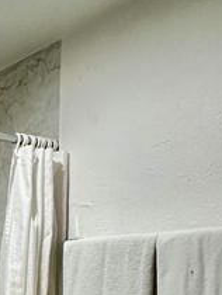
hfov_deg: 20.7
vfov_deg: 29.4
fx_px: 512
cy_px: 313
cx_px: -116
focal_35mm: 60
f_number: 2.2
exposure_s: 1/120
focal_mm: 2.22
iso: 320
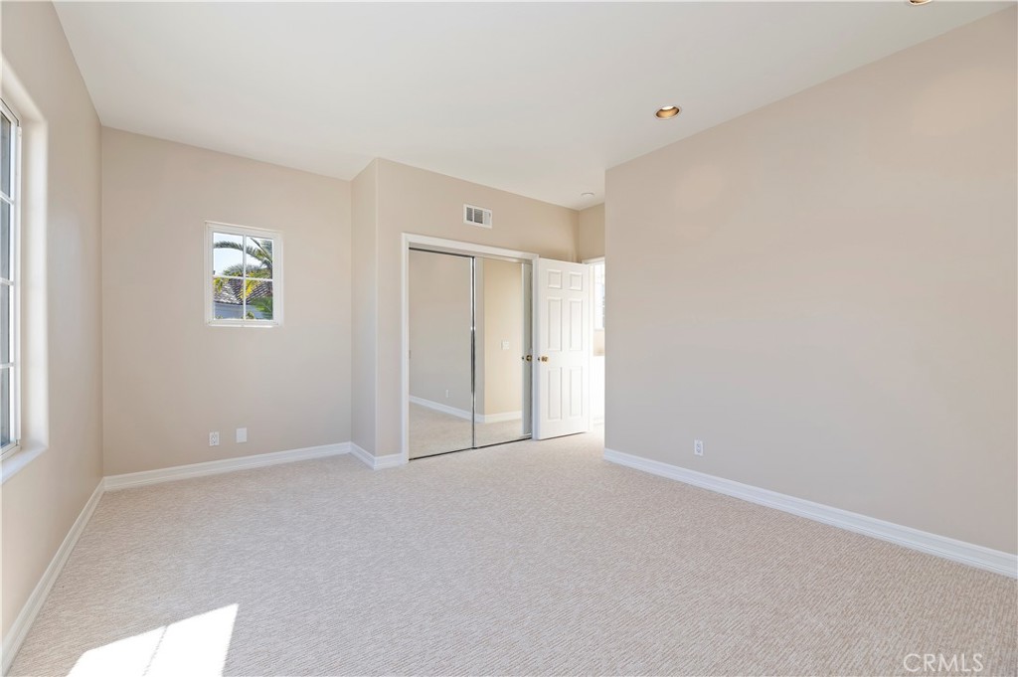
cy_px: 338
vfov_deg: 81.1
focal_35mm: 14
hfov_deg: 104.3
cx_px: 509
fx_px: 396
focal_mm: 14
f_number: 10
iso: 500
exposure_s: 1/80
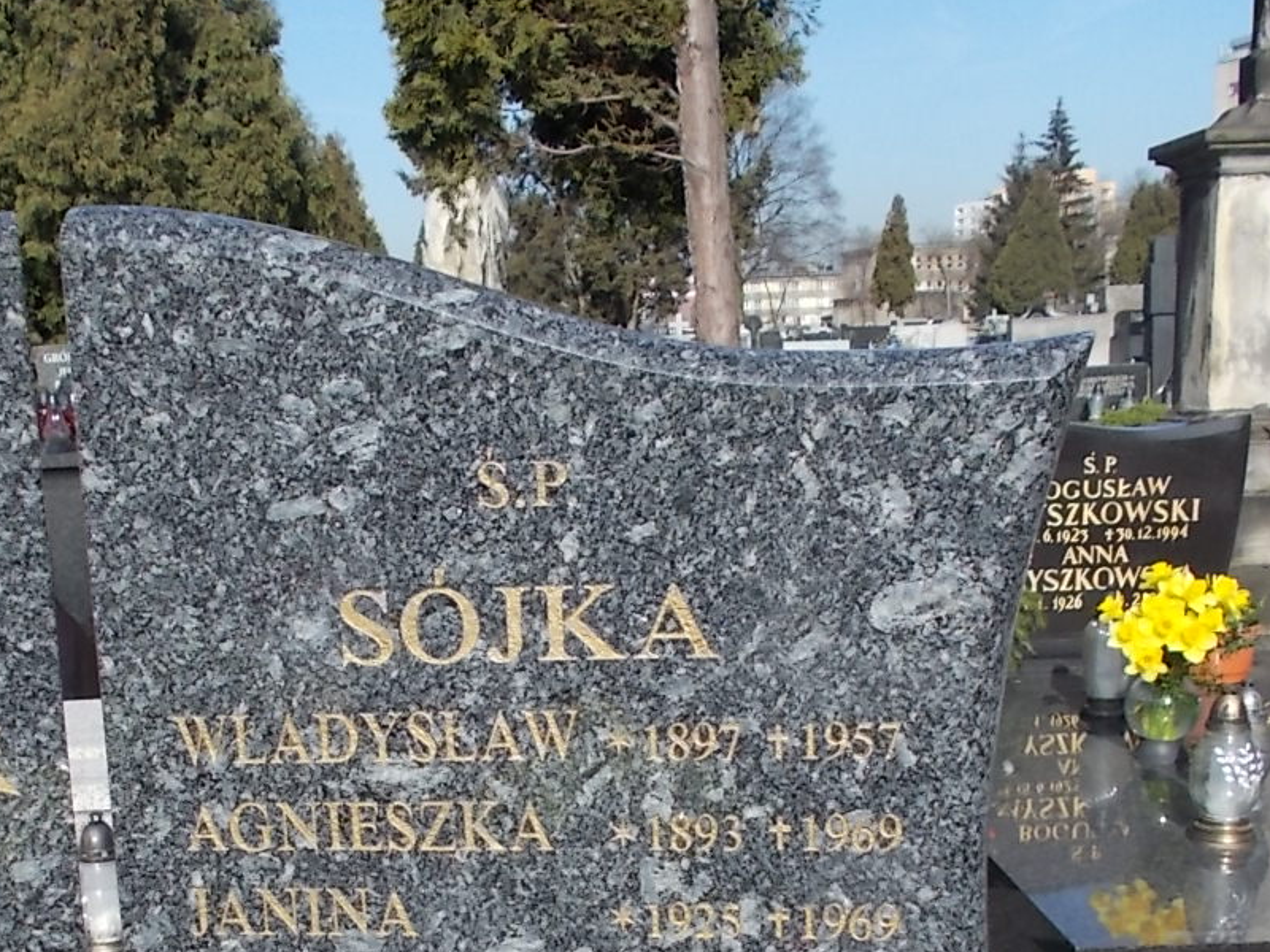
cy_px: 793
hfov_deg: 36.6
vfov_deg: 27.3
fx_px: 1908
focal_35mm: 52
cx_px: 475
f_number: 8
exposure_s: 1/160
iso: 80
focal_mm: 4.6
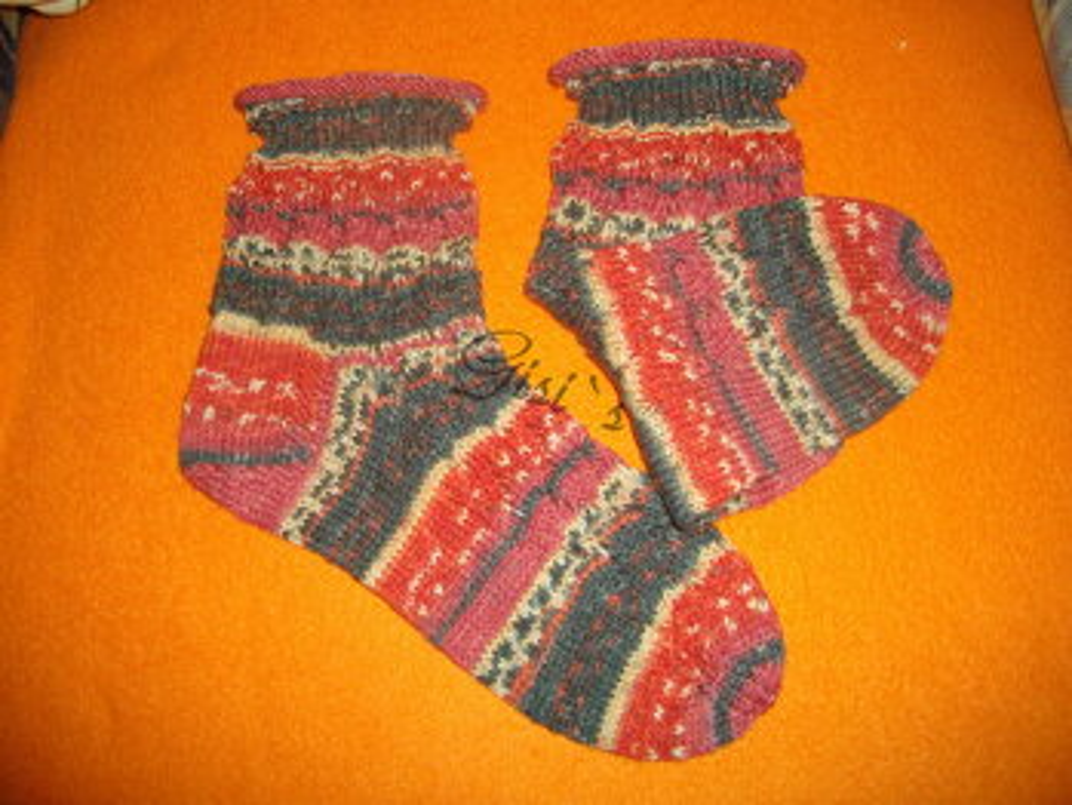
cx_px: 536
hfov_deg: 56.8
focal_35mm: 32
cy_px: 402
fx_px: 991
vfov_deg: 44.2
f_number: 2.9
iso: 200
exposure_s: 1/50
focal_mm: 5.7
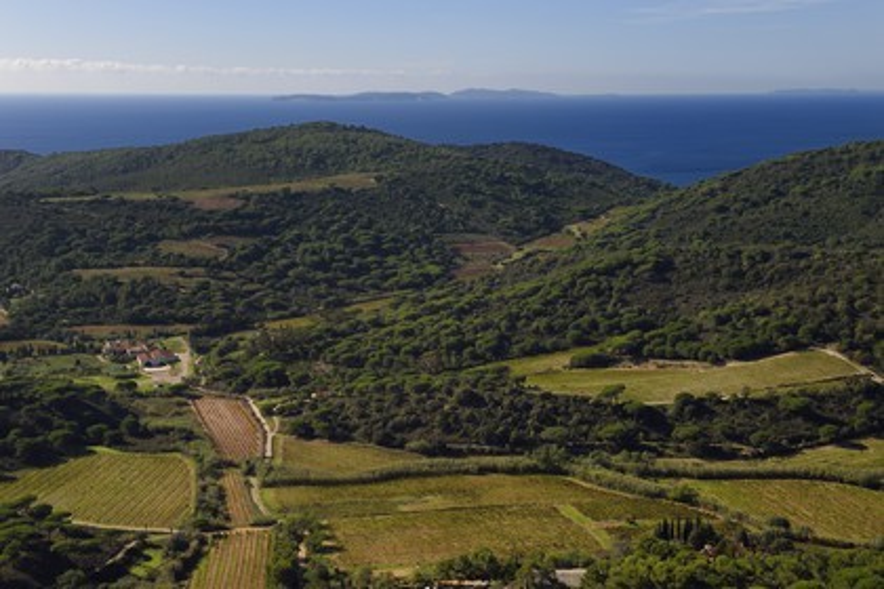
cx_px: 442
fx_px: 1179
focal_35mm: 48
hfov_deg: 41.1
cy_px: 294
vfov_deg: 28.1
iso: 400
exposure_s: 1/1000
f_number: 10
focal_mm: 48
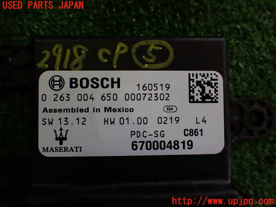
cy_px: 104
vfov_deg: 46.8
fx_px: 239
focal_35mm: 30
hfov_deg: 60.0
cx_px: 138
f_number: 2.3
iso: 125
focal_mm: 5.4
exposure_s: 1/125
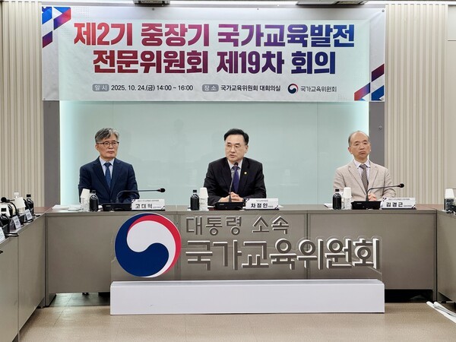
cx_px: 228
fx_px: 1014
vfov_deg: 19.1
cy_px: 171
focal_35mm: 77
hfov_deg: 25.3
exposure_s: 1/120
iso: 160
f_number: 2.8
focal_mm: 9
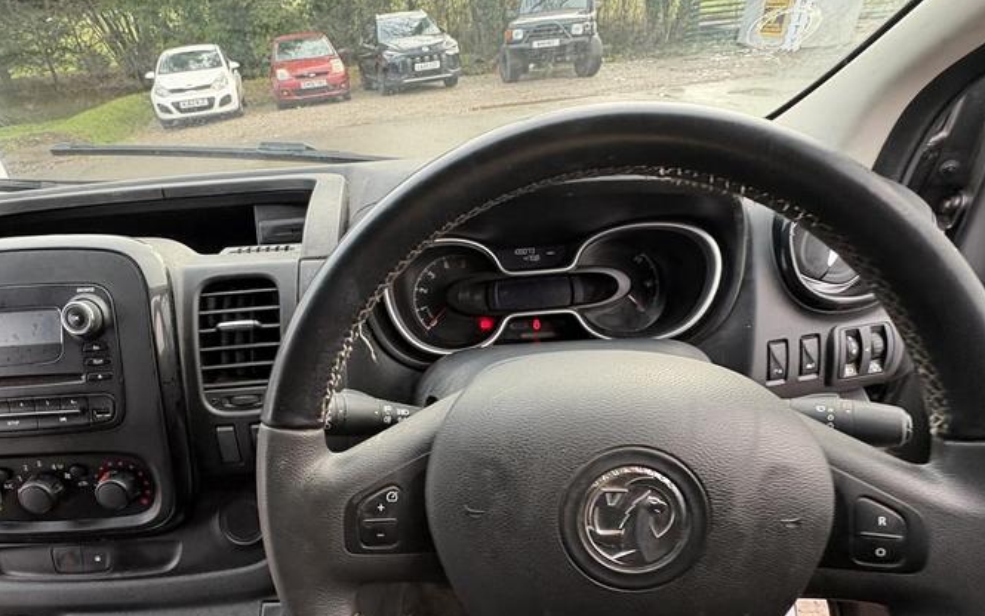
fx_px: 537
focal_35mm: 20
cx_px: 422
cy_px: 363
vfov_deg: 59.3
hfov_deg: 84.5
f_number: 2.2
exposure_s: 1/99
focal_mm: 2.22
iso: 200
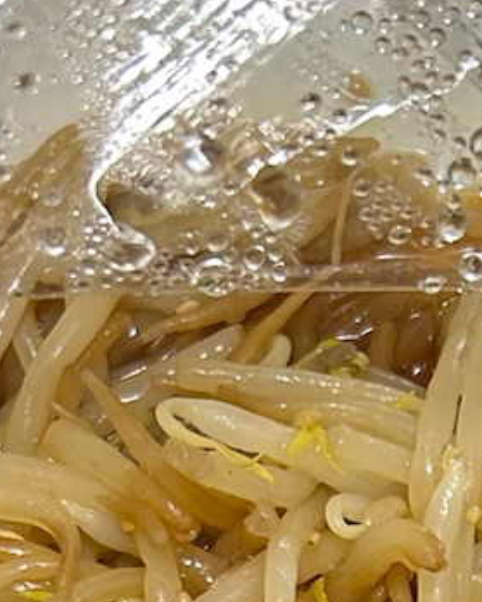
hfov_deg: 10.3
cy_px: 1078
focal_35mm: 149
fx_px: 2658
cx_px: 425
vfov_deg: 11.9
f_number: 1.5
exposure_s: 1/50
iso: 125
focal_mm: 5.7
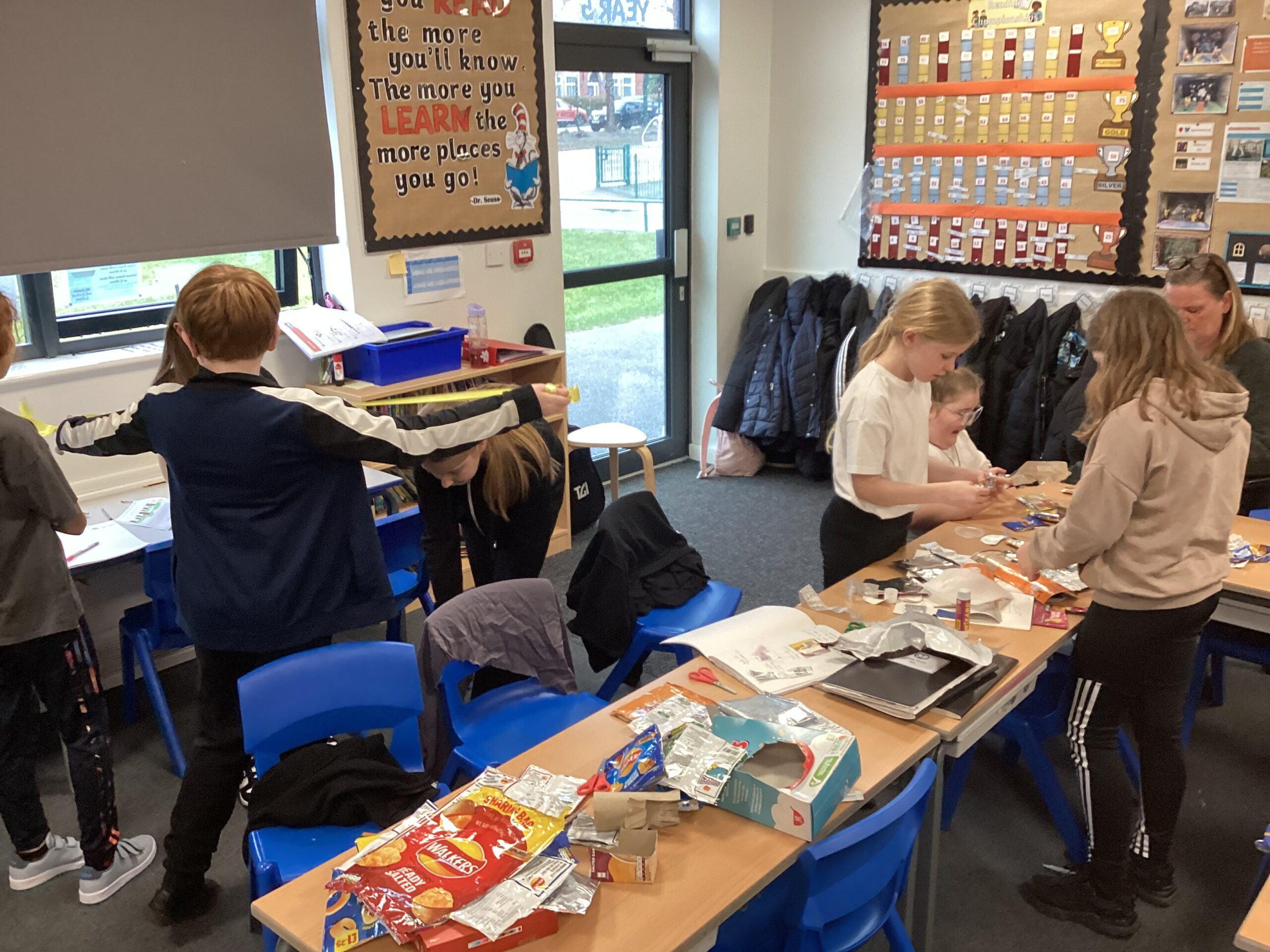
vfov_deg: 45.4
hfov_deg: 58.4
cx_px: 635
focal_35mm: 31
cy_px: 476
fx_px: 1137
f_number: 2.4
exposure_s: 1/60
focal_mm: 3.3
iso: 160
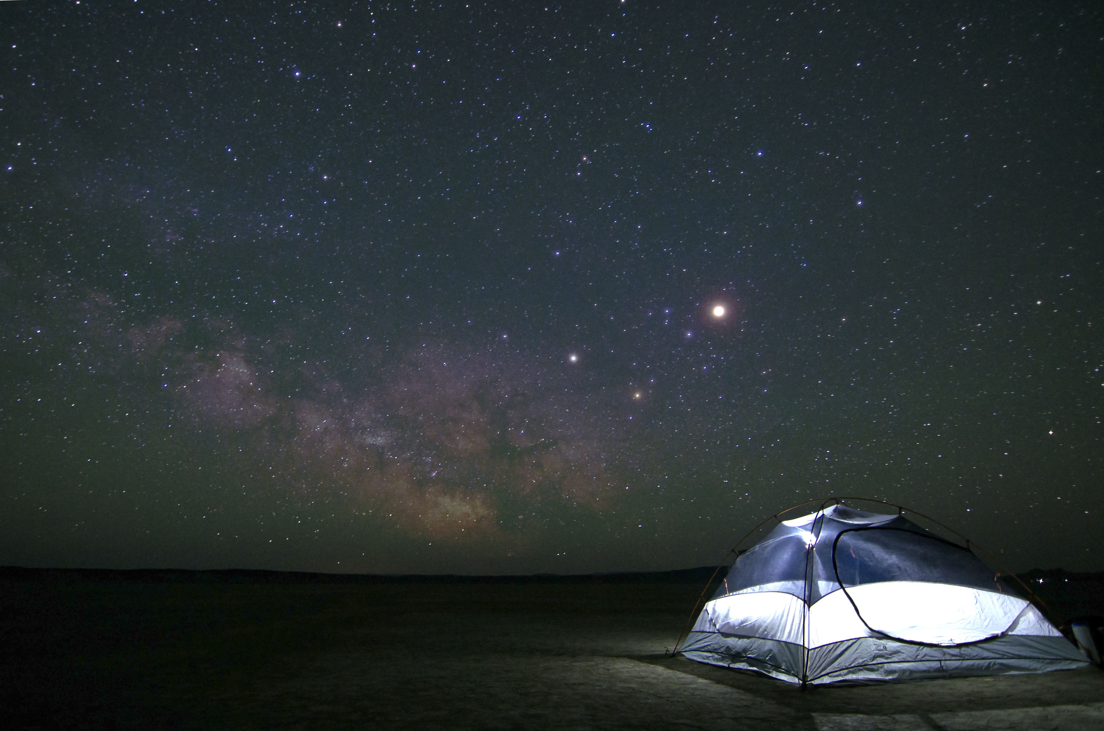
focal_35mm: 18
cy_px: 366
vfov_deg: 67.1
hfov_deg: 90.1
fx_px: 551
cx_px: 552
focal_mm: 12
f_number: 2.8
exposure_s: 30
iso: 4000
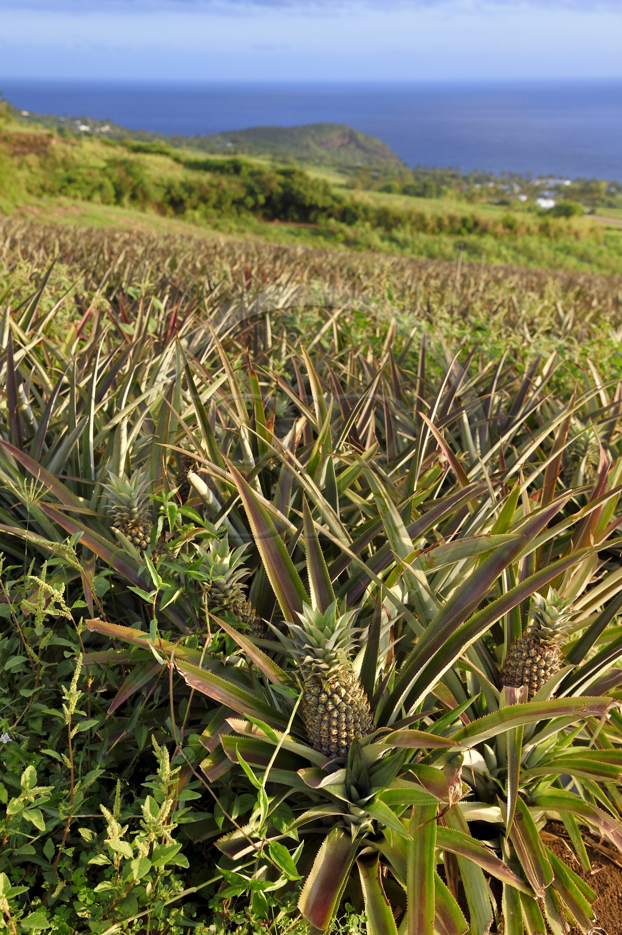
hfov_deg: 29.8
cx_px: 311
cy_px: 468
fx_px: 1168
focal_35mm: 45
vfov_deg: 43.6
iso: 200
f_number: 8
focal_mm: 45
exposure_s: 1/100
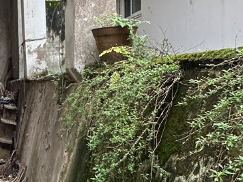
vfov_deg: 24.7
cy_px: 117
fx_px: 414
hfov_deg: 30.6
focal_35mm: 59
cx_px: 6
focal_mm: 2.22
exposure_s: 1/99
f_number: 2.2
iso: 200
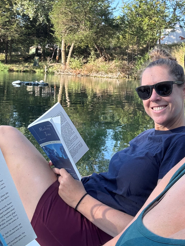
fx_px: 342
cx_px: 117
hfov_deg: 30.1
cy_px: 54
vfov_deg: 38.4
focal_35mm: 48
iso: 25
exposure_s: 1/164
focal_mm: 2.7
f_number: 1.9
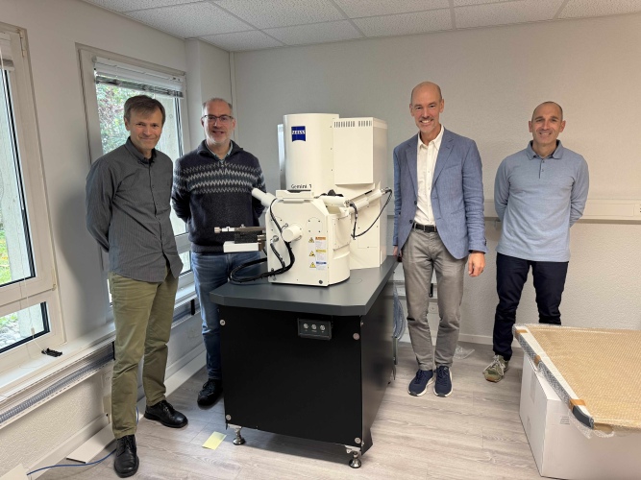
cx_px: 320
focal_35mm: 24
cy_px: 240
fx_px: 444
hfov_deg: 71.6
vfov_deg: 56.8
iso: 160
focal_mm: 6.8
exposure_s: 1/50
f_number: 1.8
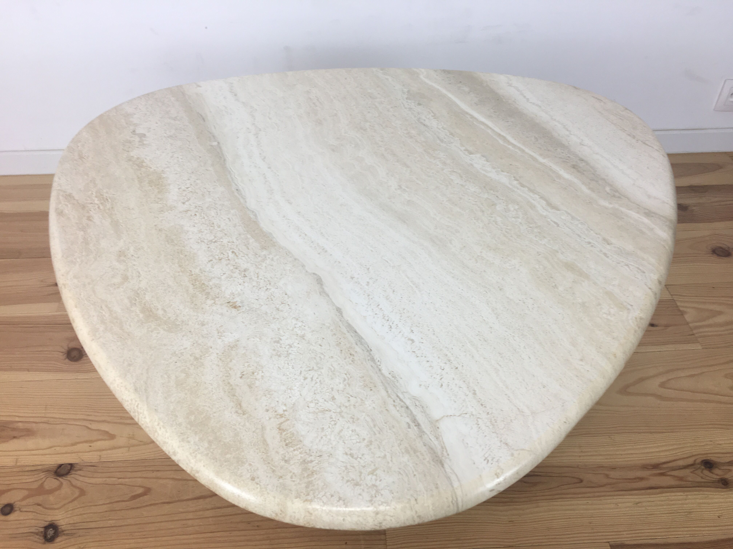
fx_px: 614
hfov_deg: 61.7
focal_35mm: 29
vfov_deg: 48.2
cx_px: 366
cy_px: 274
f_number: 2.2
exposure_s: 1/50
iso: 32
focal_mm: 4.15
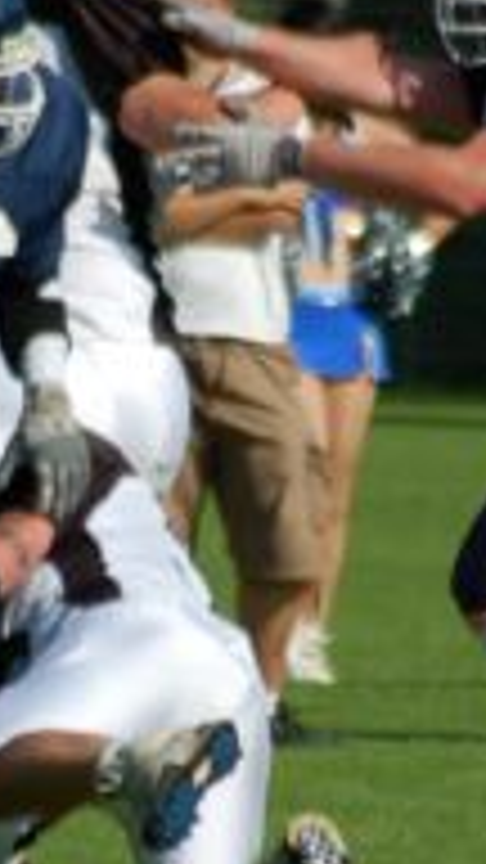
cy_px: 468
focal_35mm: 1110
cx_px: 169
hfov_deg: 1.1
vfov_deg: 1.9
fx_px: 25430
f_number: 5.6
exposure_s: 1/1250
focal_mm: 300
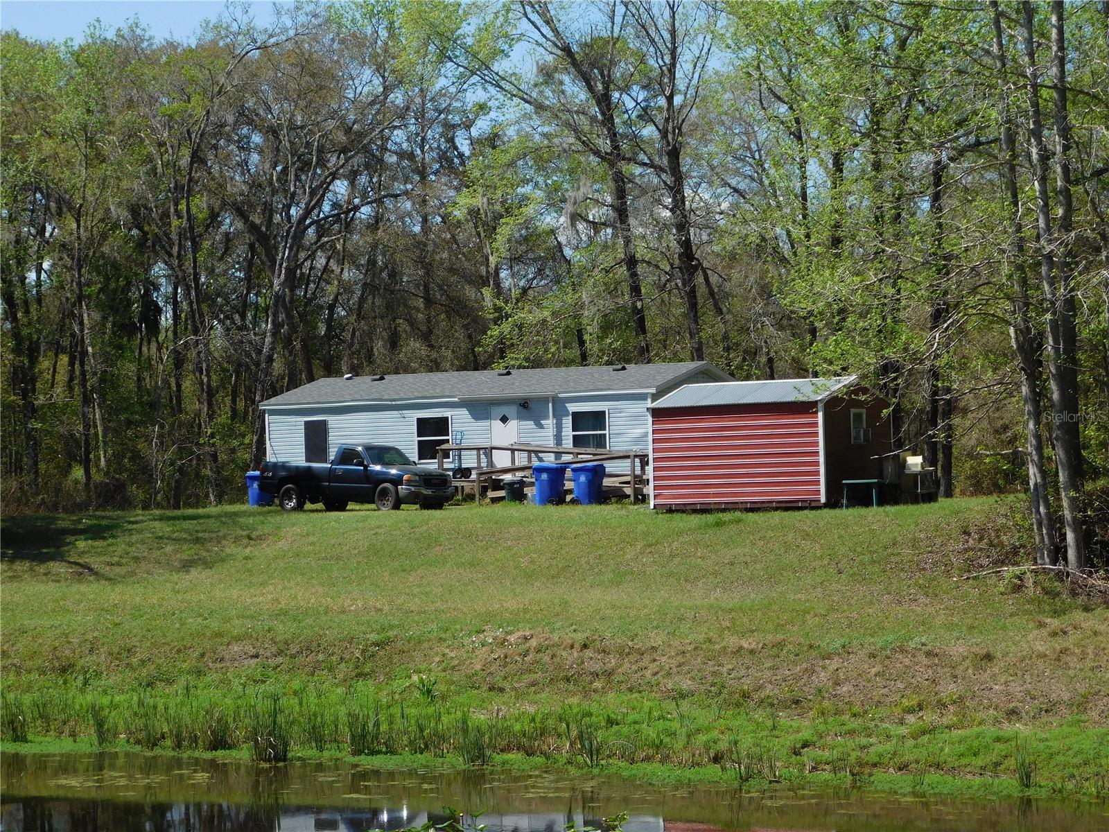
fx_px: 2563
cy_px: 416
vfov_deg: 18.4
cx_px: 554
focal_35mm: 80
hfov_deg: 24.4
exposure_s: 1/800
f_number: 4.4
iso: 125
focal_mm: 14.2
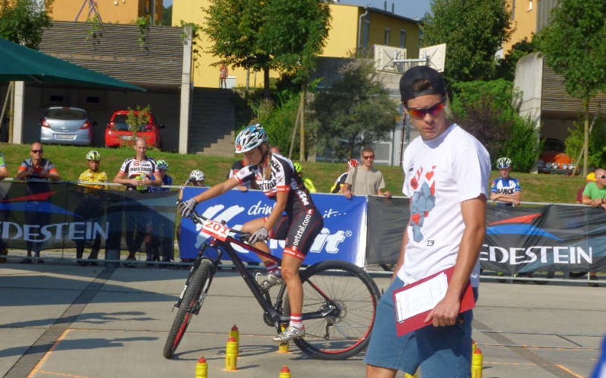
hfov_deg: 22.6
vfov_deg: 14.2
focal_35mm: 92
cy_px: 220
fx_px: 1519
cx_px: 303
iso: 100
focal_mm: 15.3
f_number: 5
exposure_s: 1/500
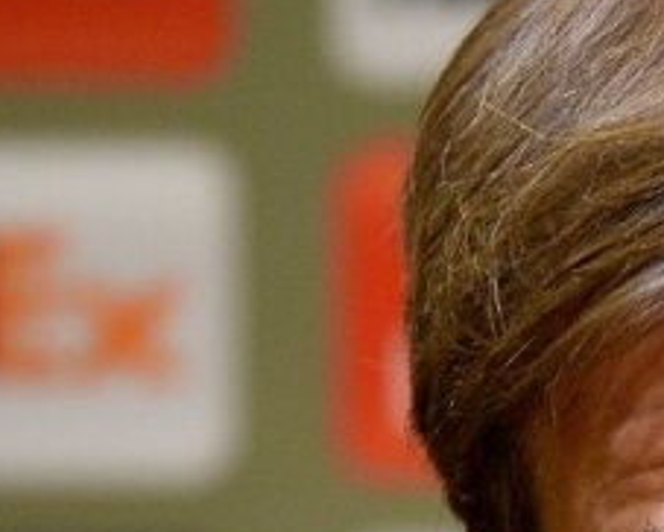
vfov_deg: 0.5
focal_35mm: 2975
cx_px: 1164
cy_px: 1041
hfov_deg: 0.7
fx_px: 58514
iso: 2000
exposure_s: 1/160
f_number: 4
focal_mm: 600
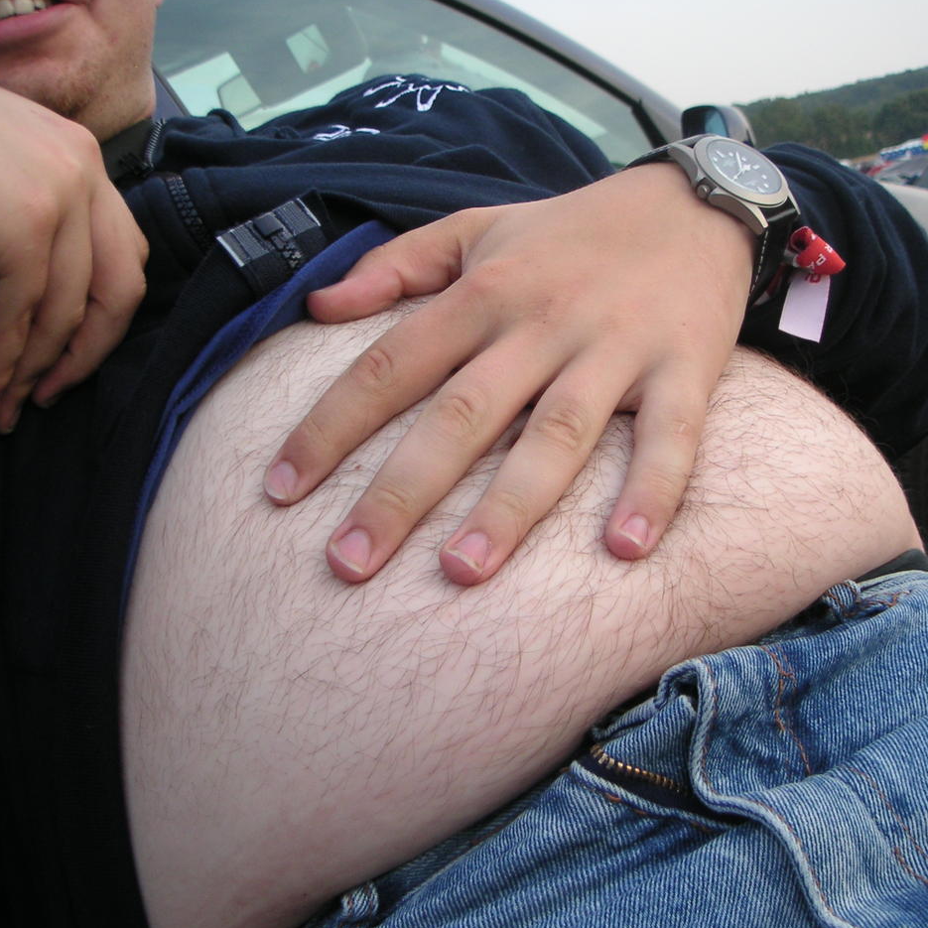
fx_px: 1395
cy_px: 457
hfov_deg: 36.8
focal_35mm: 46
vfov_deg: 36.8
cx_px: 499
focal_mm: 6
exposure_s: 1/90
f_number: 2.8
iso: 50
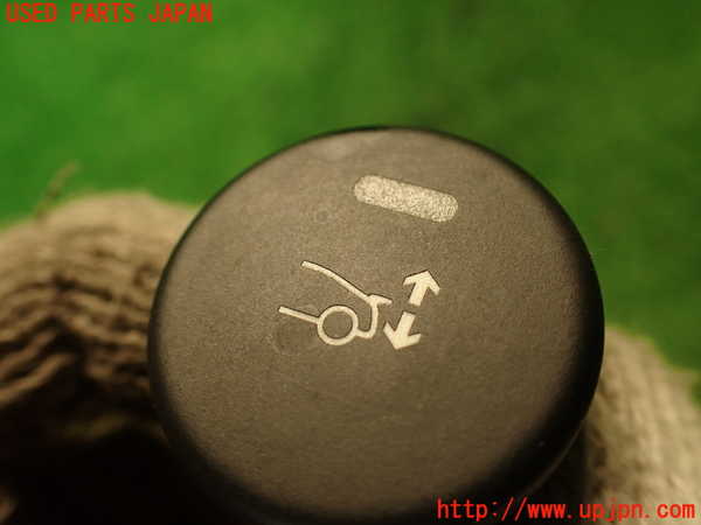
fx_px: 608
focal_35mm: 30
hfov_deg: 60.0
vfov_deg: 46.8
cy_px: 262
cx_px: 350
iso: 200
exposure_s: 1/30
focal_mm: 5.4
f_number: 2.3
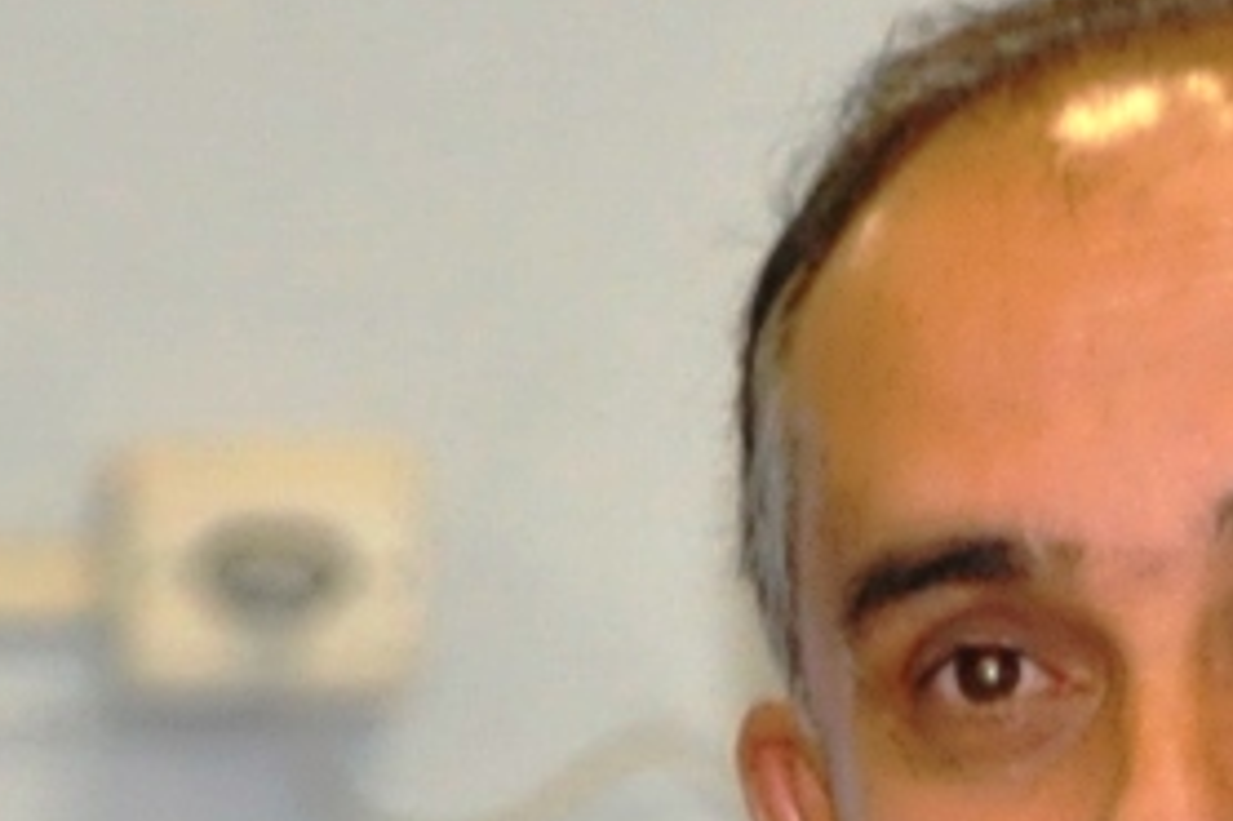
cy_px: 2104
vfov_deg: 0.8
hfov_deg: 1.2
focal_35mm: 1794
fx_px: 61401
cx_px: 1632
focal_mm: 155
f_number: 4.8
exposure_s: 1/60
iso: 1000
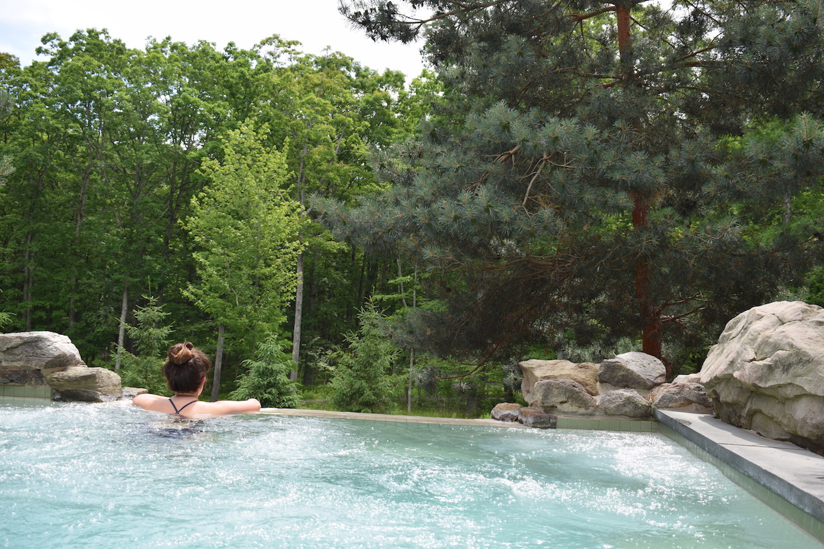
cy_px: 274
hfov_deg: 51.3
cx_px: 412
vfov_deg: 35.5
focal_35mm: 38
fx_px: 858
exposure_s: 1/160
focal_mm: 25
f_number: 6.3
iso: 100
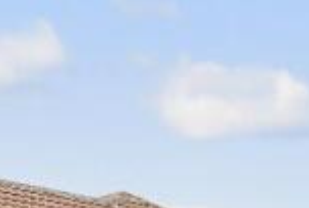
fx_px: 1041
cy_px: 529
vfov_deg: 9.8
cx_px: 712
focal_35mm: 121
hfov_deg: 13.2
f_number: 8
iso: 200
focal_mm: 12
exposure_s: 1/80
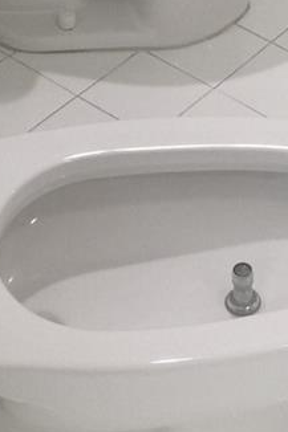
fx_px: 1333
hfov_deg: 12.3
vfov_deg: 17.2
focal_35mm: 111
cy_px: -144
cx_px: 195
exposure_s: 1/30
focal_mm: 4.15
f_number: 2.2
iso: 32
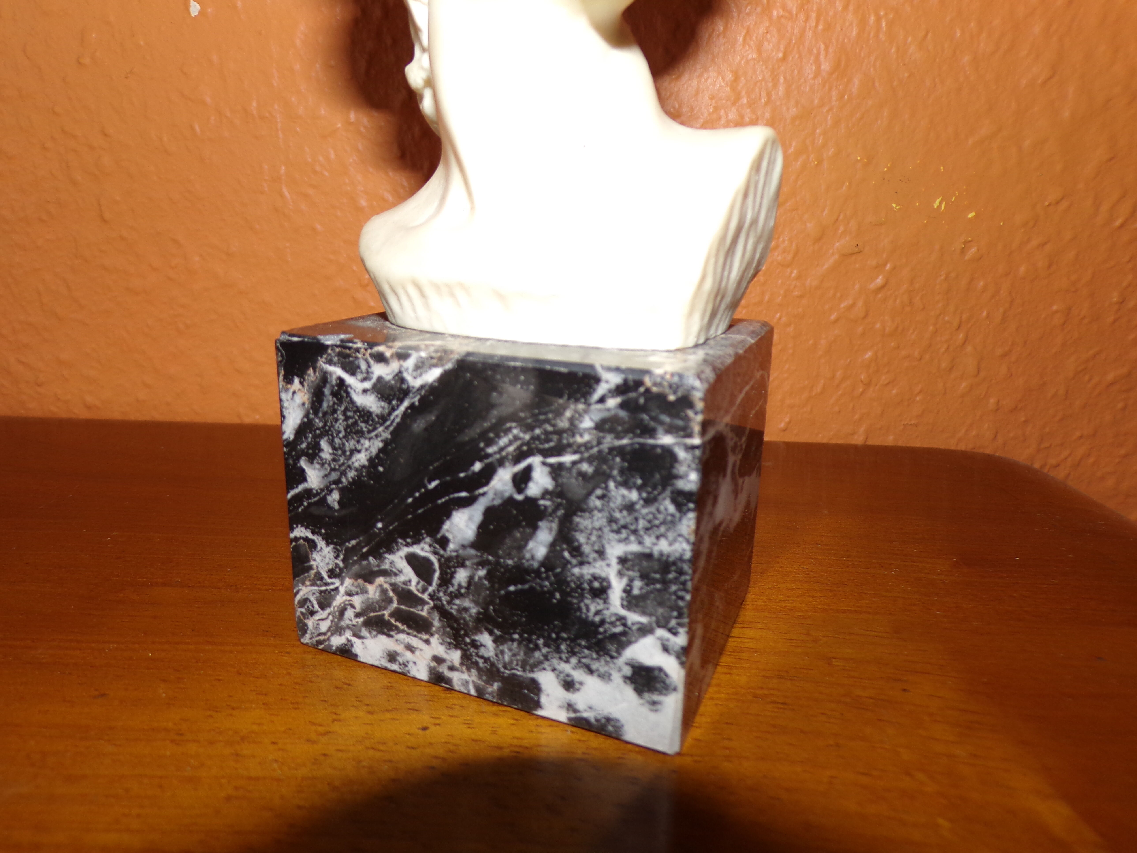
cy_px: 426
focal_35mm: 24
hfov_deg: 71.6
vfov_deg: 56.8
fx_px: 788
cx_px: 568
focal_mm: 4.3
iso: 80
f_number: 3
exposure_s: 1/34
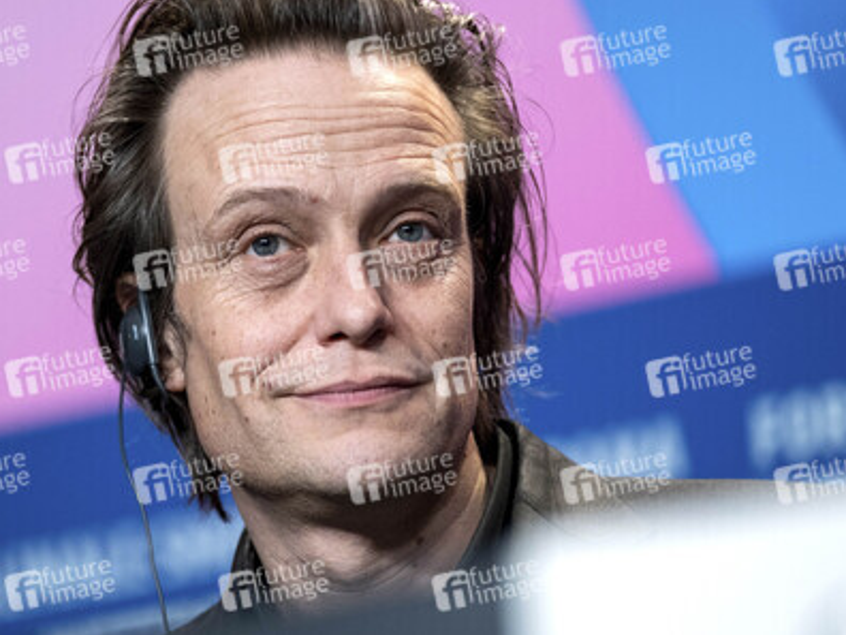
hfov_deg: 8.6
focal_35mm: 230
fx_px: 5621
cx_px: 430
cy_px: 319
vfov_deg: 6.5
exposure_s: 1/220
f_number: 2.8
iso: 1600
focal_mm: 140
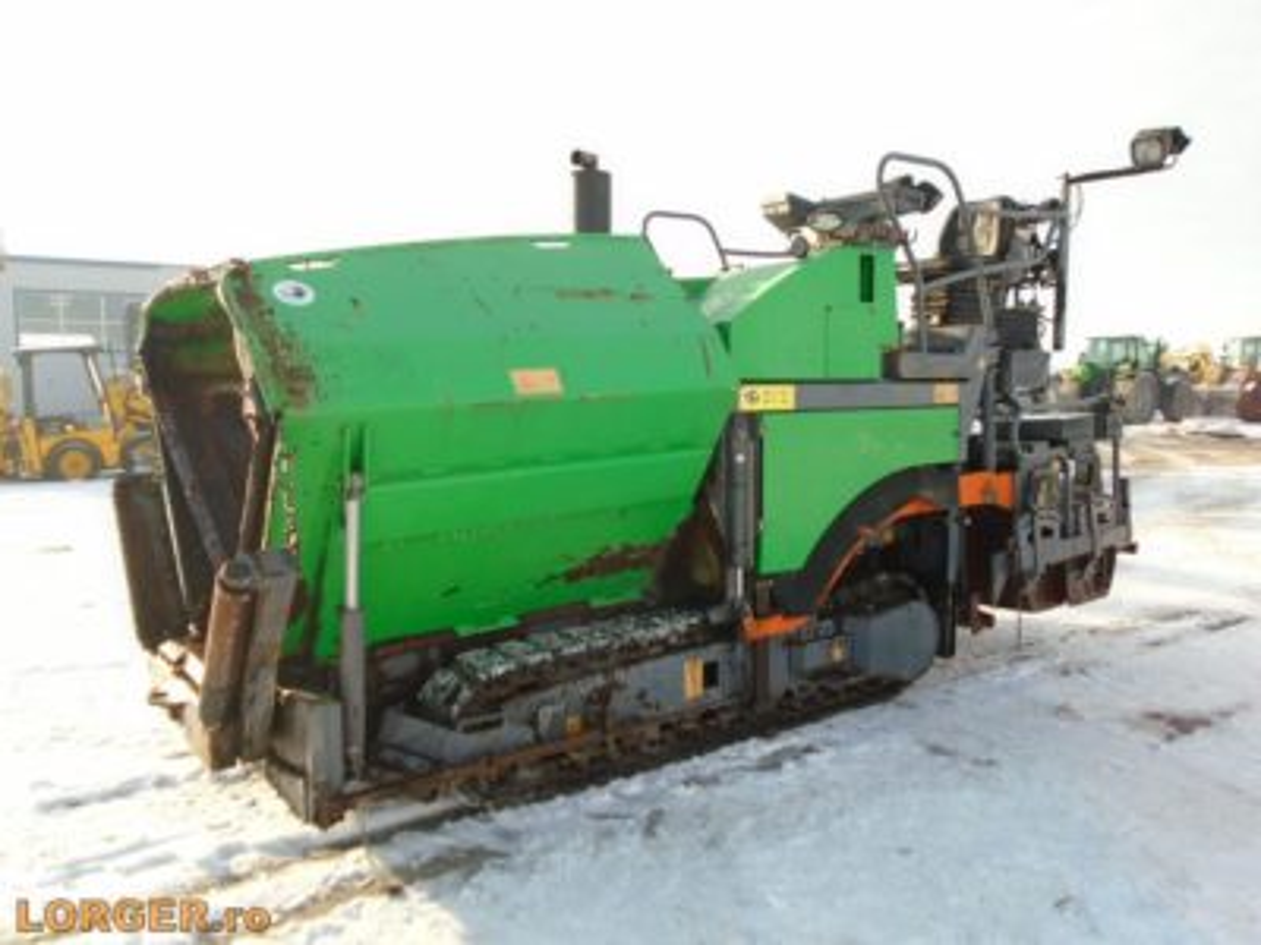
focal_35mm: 26
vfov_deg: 53.1
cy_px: 472
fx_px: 947
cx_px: 630
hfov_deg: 67.3
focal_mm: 4.6
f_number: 3.2
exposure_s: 1/320
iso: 100
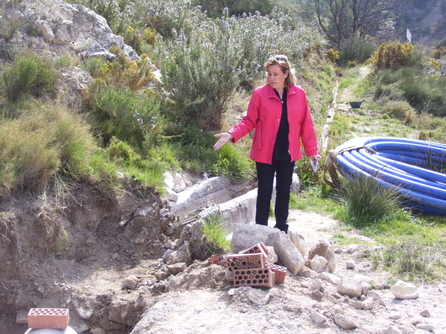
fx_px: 734
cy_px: 167
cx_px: 223
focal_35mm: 57
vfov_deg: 25.7
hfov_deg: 33.8
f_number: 3.4
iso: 80
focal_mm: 9.4
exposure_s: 1/350
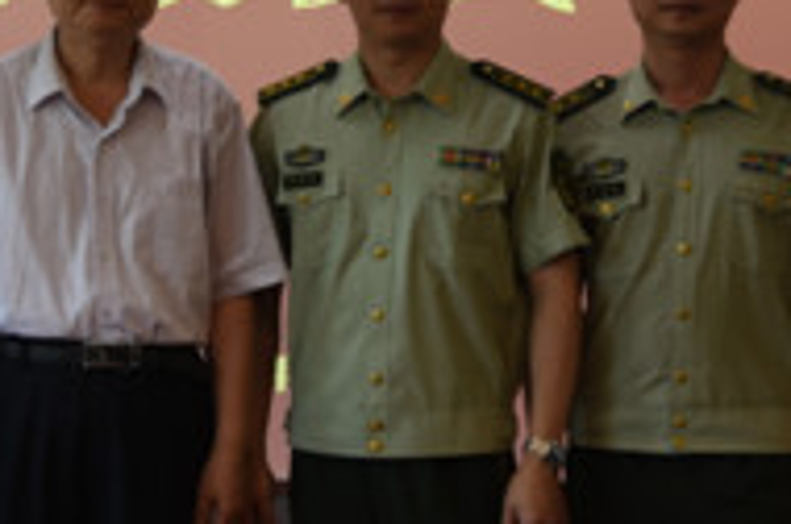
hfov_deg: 10.2
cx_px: 350
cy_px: -64
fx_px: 4453
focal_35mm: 203
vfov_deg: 6.7
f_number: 4
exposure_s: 1/60
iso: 250
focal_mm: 55
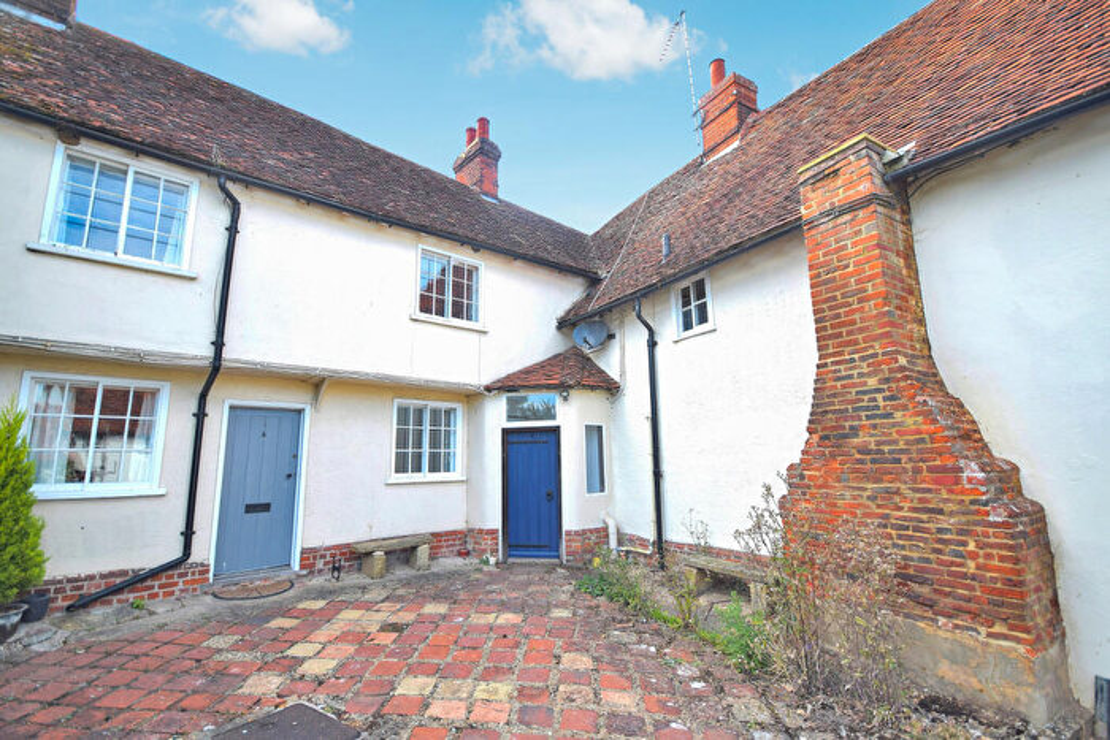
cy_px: 370
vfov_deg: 72.1
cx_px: 555
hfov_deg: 95.0
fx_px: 509
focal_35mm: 16
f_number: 4.2
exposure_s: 1/125
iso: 100
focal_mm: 11
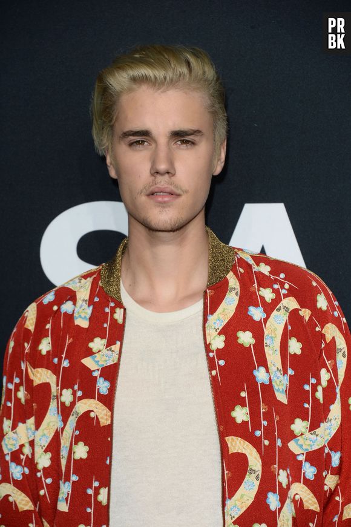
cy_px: 264
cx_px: 176
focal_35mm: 170
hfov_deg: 8.1
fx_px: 2488
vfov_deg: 12.1
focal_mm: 170
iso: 800
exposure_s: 1/200
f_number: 7.1
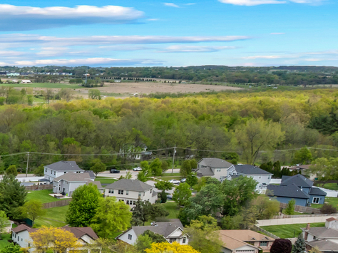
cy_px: 328
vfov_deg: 18.7
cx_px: -159
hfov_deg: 22.3
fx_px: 712
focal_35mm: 73
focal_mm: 12.29
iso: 100
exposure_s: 1/4000
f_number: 2.8
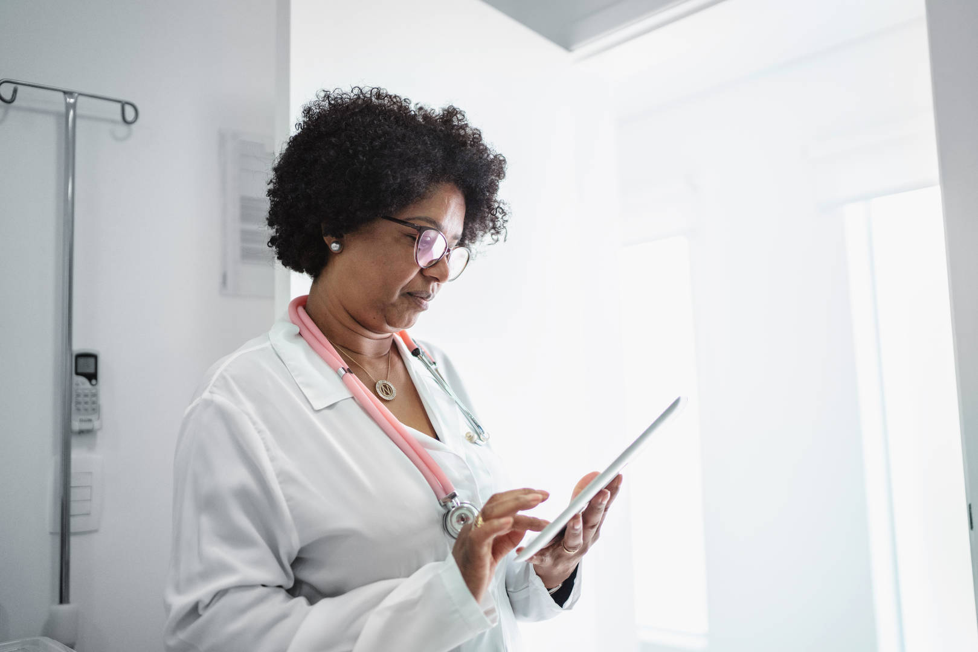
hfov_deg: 54.4
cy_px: 326
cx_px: 489
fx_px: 951
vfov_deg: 37.9
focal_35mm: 35
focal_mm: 35
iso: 640
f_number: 1.4
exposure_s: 1/3200
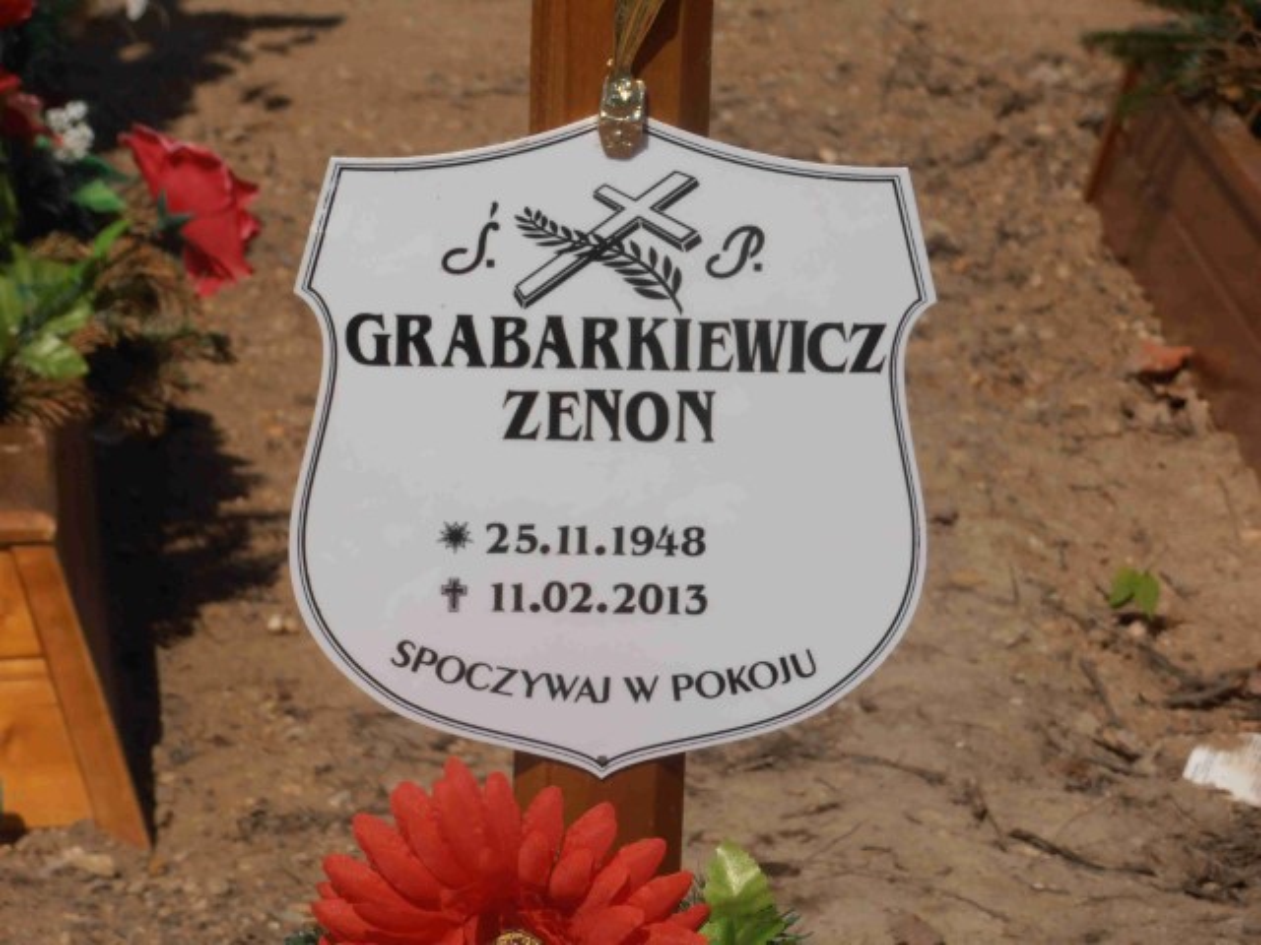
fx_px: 6047
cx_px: 630
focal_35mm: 166
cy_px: 472
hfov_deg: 11.9
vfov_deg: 8.9
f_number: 5.9
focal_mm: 29.44
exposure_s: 1/1250
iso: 80
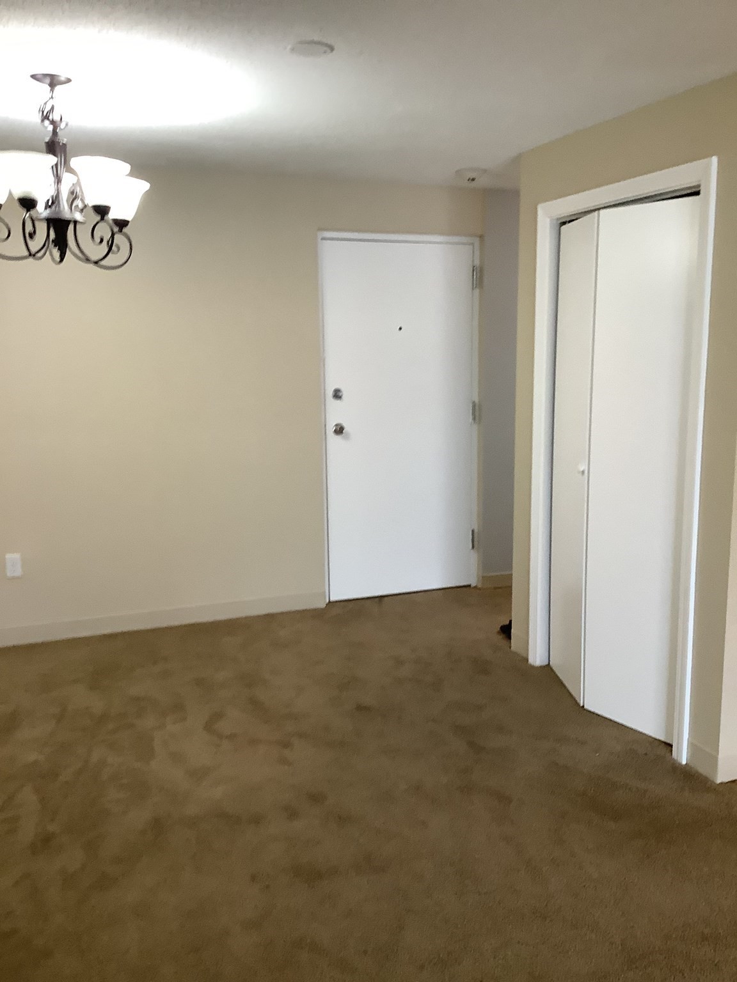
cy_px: 491
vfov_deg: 58.4
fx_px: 880
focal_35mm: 31
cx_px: 368
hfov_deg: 45.4
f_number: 2.4
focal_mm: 3.3
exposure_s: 1/60
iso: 160
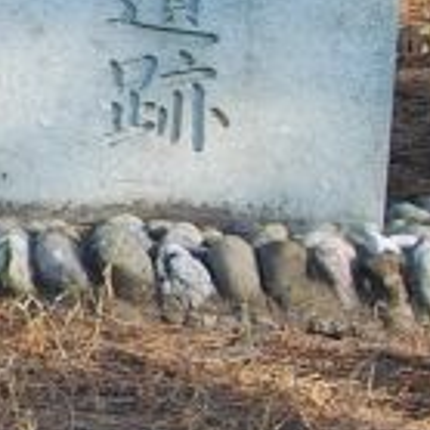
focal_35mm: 216
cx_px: -699
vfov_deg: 8.0
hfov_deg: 7.4
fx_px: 3038
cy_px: -101
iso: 140
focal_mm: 23
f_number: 5.6
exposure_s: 1/125
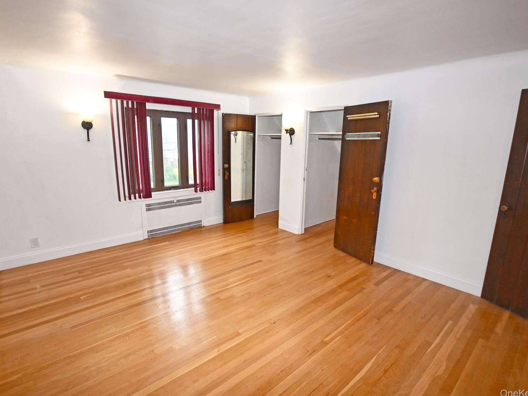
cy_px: 193
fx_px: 259
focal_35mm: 17
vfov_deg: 74.7
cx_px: 251
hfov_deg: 91.0
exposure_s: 1/60
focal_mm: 10
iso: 320
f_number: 4
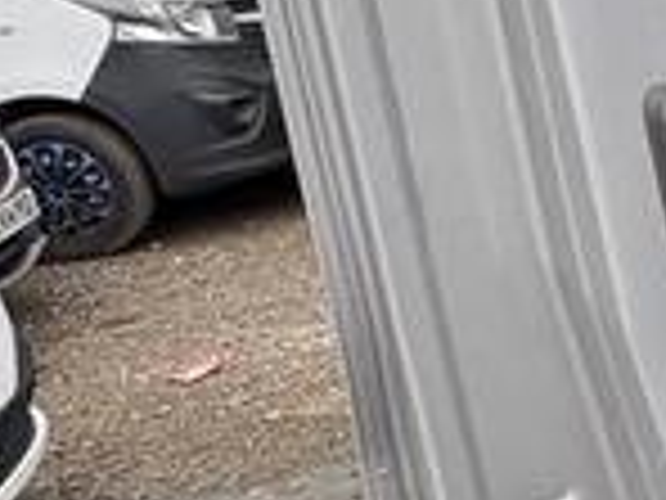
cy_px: 252
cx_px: 1071
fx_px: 1635
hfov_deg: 19.3
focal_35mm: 85
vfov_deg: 17.4
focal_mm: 2.22
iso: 50
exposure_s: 1/196
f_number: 2.2
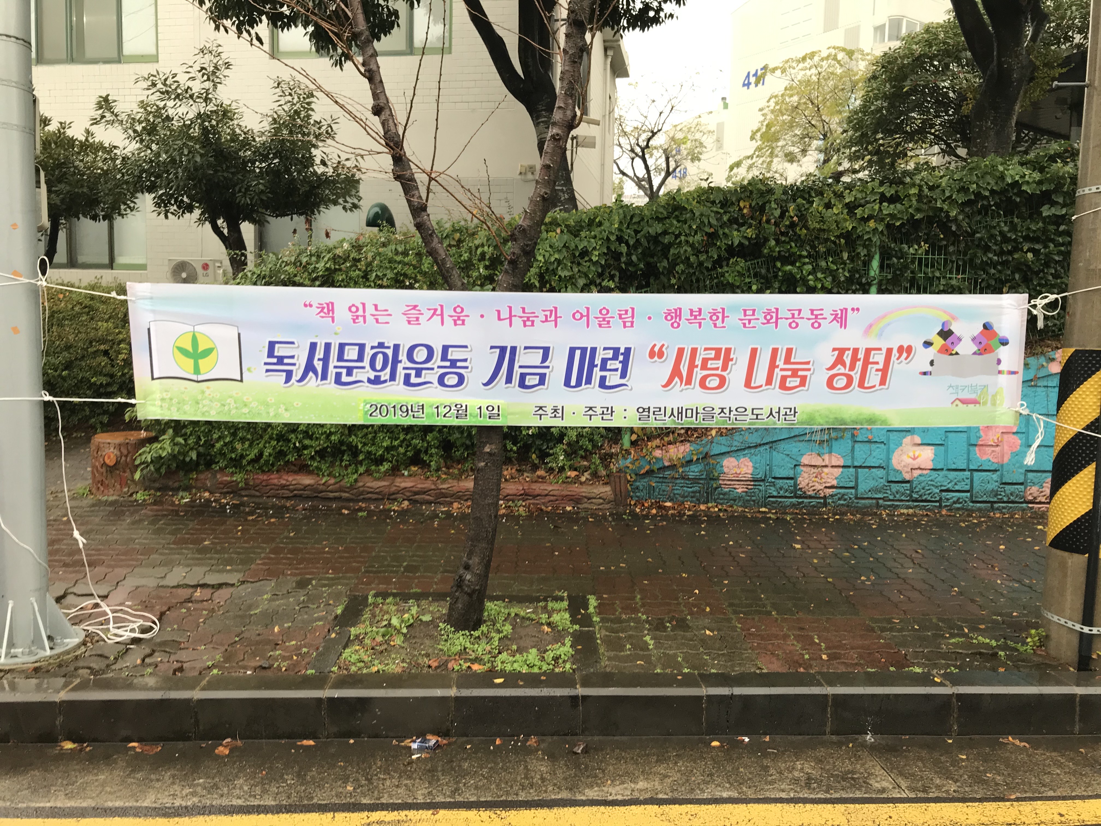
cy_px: 413
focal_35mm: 28
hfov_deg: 63.4
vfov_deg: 49.7
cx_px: 550
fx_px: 891
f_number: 1.8
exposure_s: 1/60
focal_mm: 3.99
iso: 25
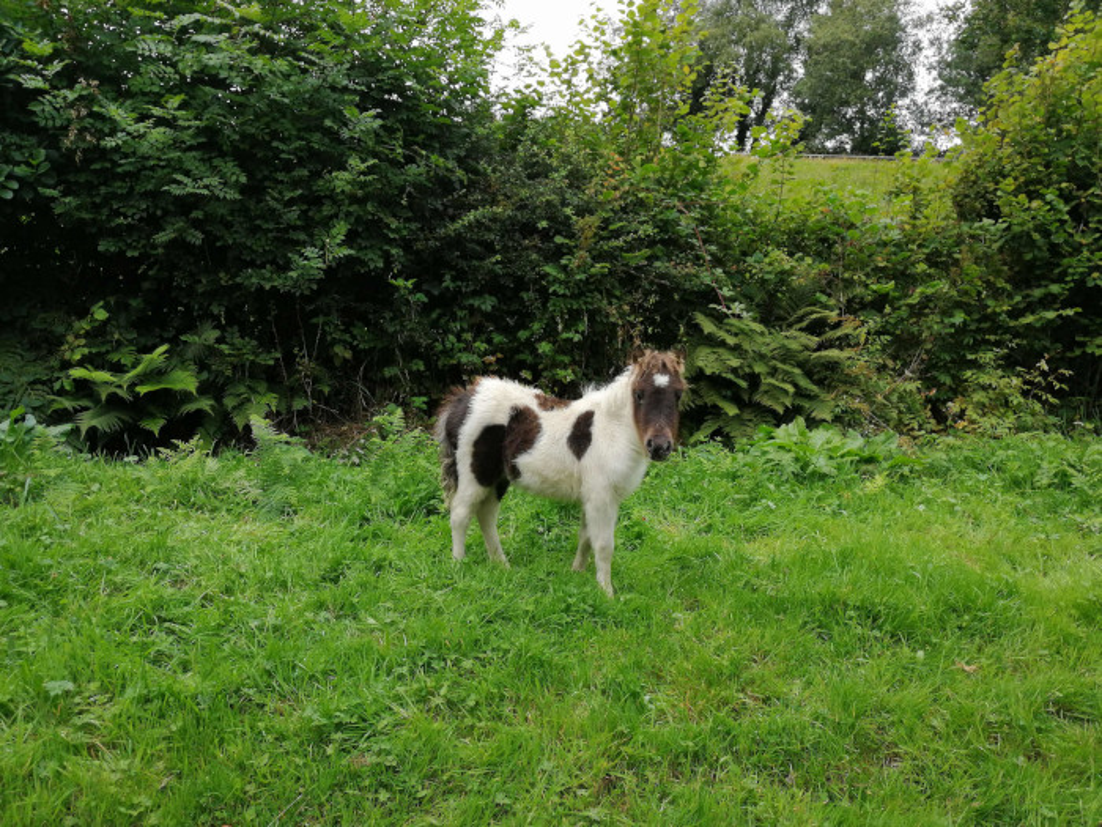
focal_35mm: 27
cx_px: 551
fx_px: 860
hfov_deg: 65.3
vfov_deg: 51.4
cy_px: 414
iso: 50
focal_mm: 3.95
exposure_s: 1/456
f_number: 1.8
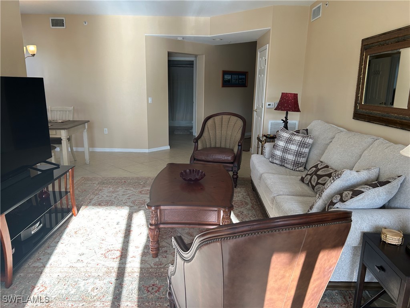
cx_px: 205
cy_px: 154
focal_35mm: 26
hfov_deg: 67.3
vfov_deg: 53.1
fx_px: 308
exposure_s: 1/121
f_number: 1.5
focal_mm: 5.7
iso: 80
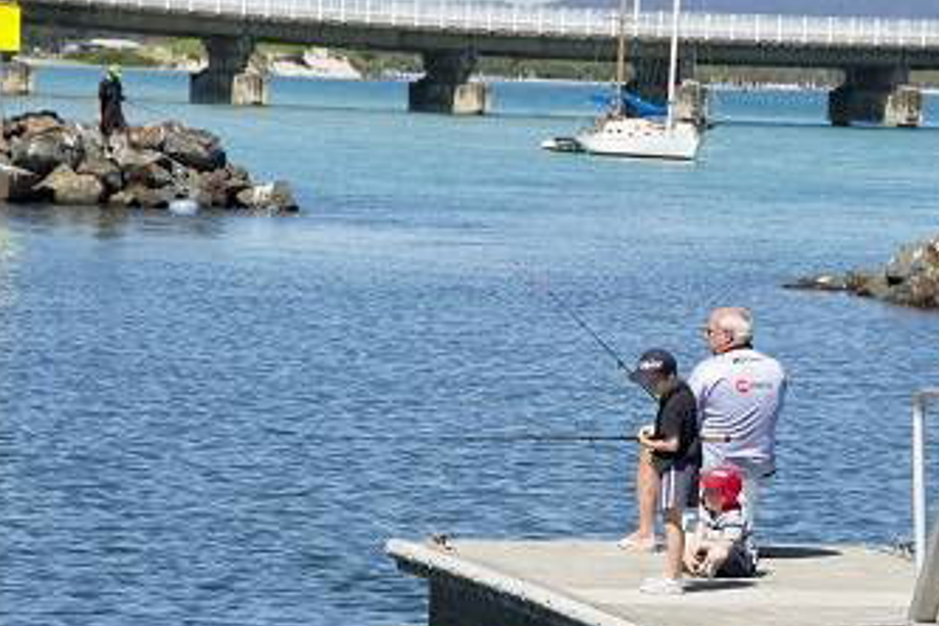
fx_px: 6260
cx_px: 527
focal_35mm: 240
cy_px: 367
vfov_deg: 5.7
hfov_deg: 8.6
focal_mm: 200
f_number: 11
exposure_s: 1/320
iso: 200
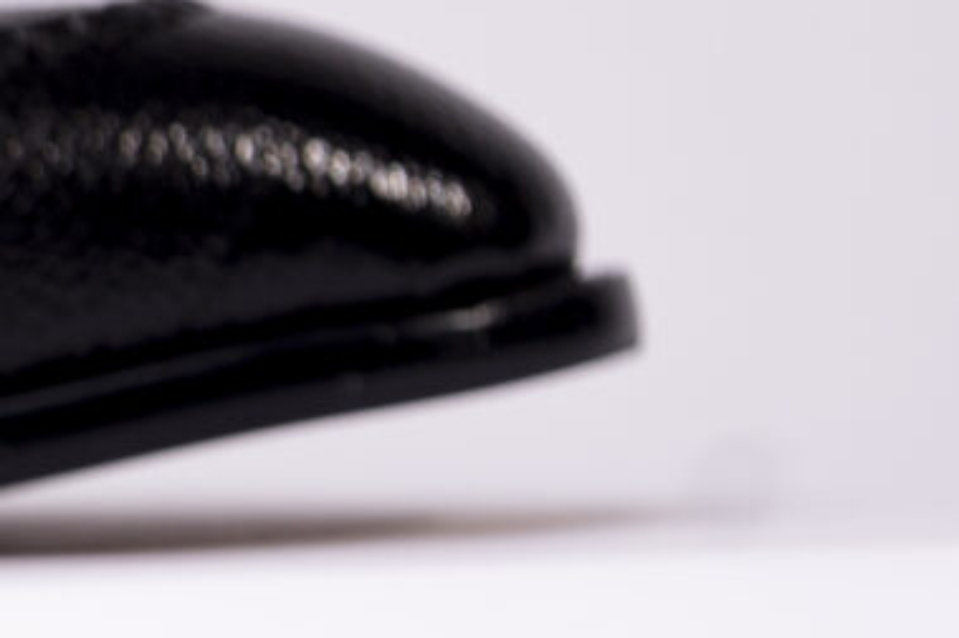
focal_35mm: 1339
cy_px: -500
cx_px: -2146
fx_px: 35638
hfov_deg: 1.5
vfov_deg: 1.0
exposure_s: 1/100
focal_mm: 198
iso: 100
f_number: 5
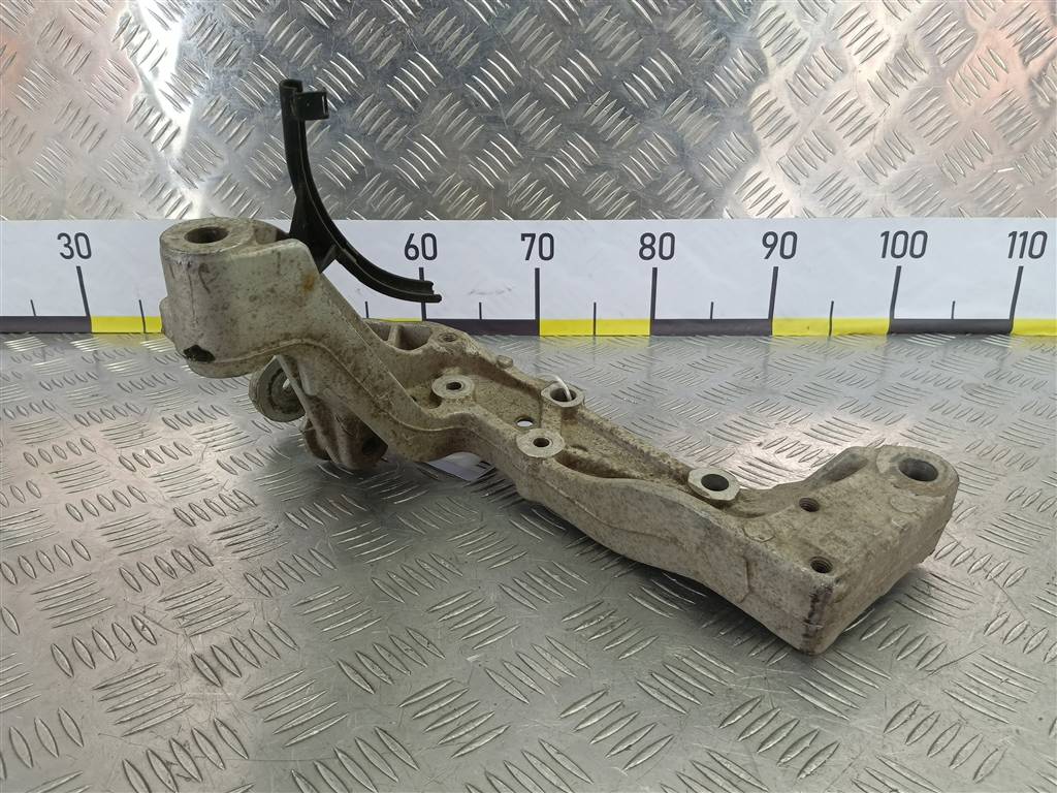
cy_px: 396
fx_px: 824
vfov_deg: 51.4
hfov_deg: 65.3
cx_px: 528
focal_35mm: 27
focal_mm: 4.11
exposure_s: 1/50
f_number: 1.6
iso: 88
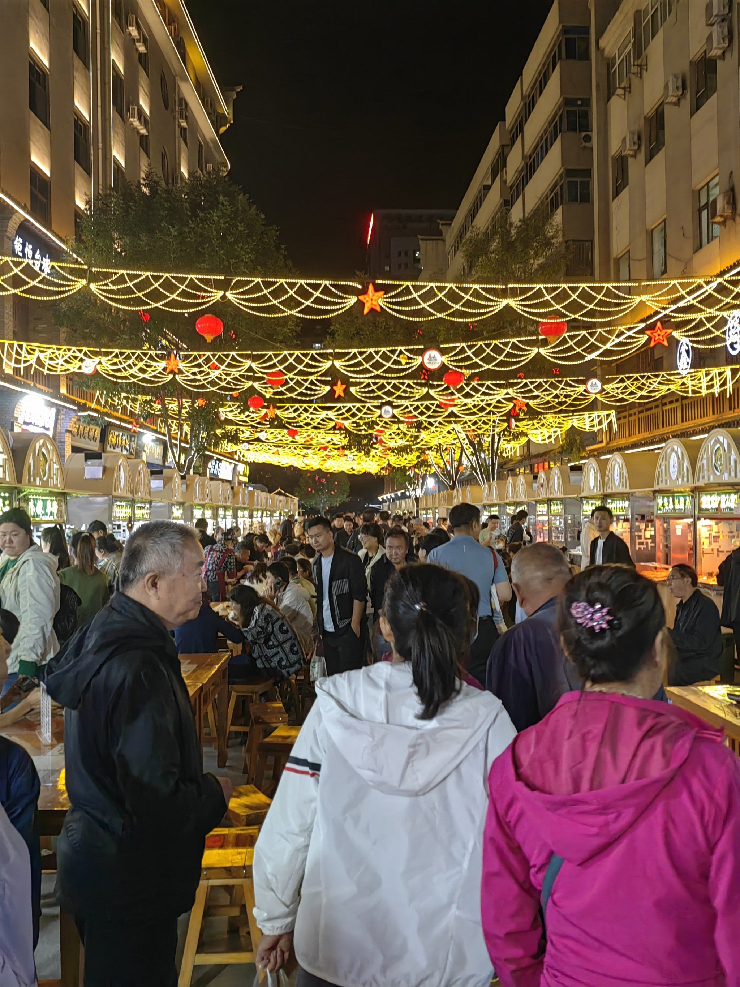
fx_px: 969
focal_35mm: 34
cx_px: 370
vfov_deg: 54.0
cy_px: 494
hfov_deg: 41.8
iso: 200
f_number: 1.8
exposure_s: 1/100
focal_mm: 5.54
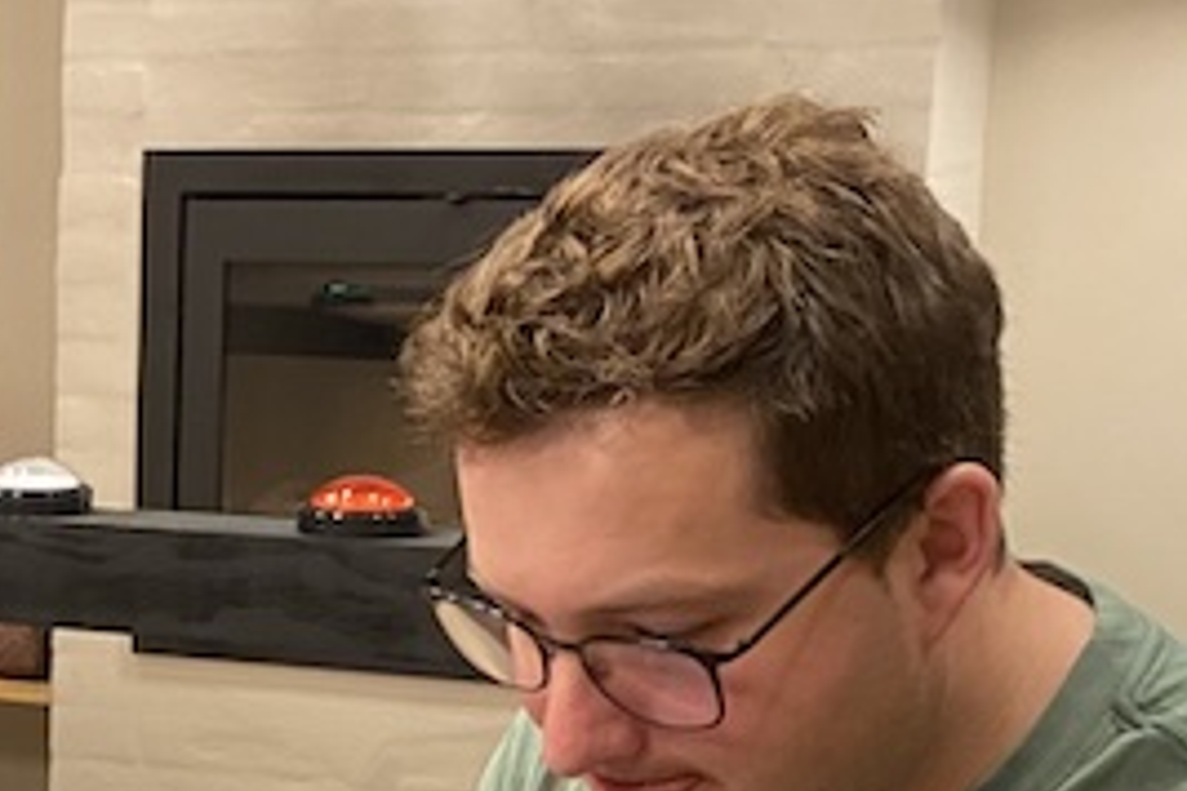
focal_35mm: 91
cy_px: 753
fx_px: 3000
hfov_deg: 21.1
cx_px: -169
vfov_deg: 14.8
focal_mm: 4.25
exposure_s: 1/59
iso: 400
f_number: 1.8
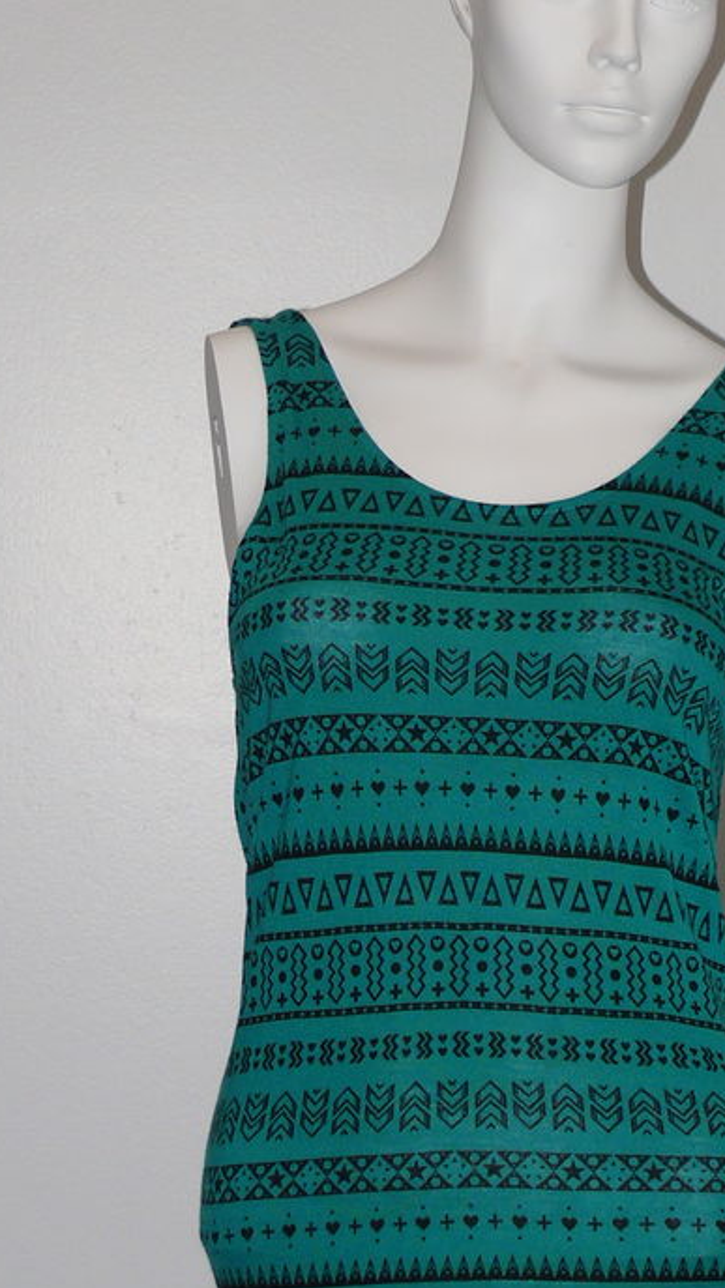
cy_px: 588
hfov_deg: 8.4
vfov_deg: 14.9
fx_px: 4921
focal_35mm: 144
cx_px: 528
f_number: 3.2
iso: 100
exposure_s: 1/30
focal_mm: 14.1
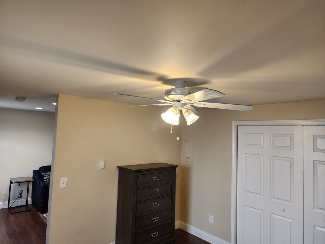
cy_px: 122
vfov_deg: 58.9
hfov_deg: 73.9
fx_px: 216
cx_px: 162
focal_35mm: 23
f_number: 1.8
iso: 200
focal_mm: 6.4
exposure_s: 1/120
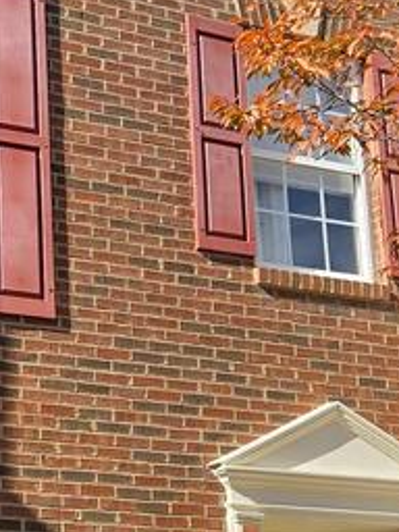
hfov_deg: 15.1
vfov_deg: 20.1
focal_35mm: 97
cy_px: 368
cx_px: 75
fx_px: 1491
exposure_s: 1/1994
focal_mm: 5.4
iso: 25
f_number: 1.8
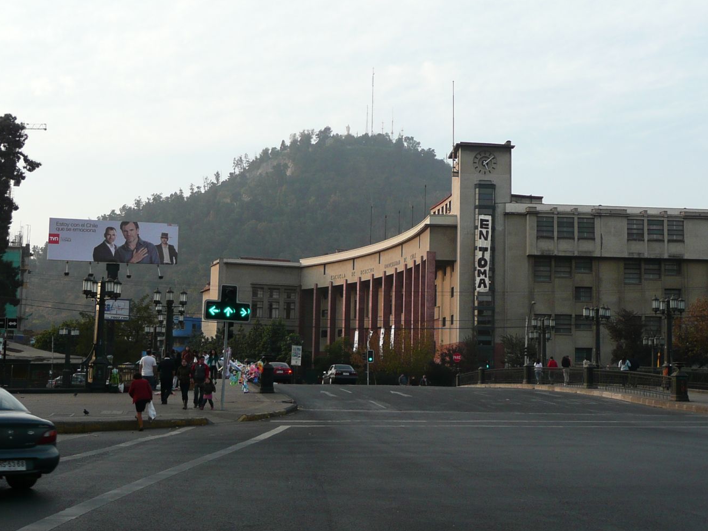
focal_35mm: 56
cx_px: 410
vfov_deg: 26.1
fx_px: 1145
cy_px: 229
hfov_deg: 34.3
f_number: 3.9
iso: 100
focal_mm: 6.5
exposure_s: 1/160
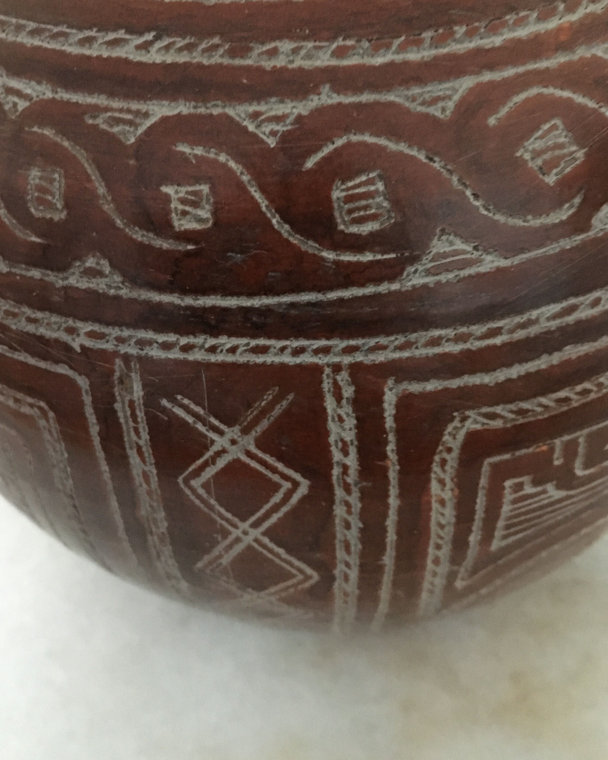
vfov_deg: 51.5
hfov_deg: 42.2
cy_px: 367
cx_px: 276
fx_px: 787
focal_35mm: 35
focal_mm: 4.15
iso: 400
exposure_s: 1/17
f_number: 2.2
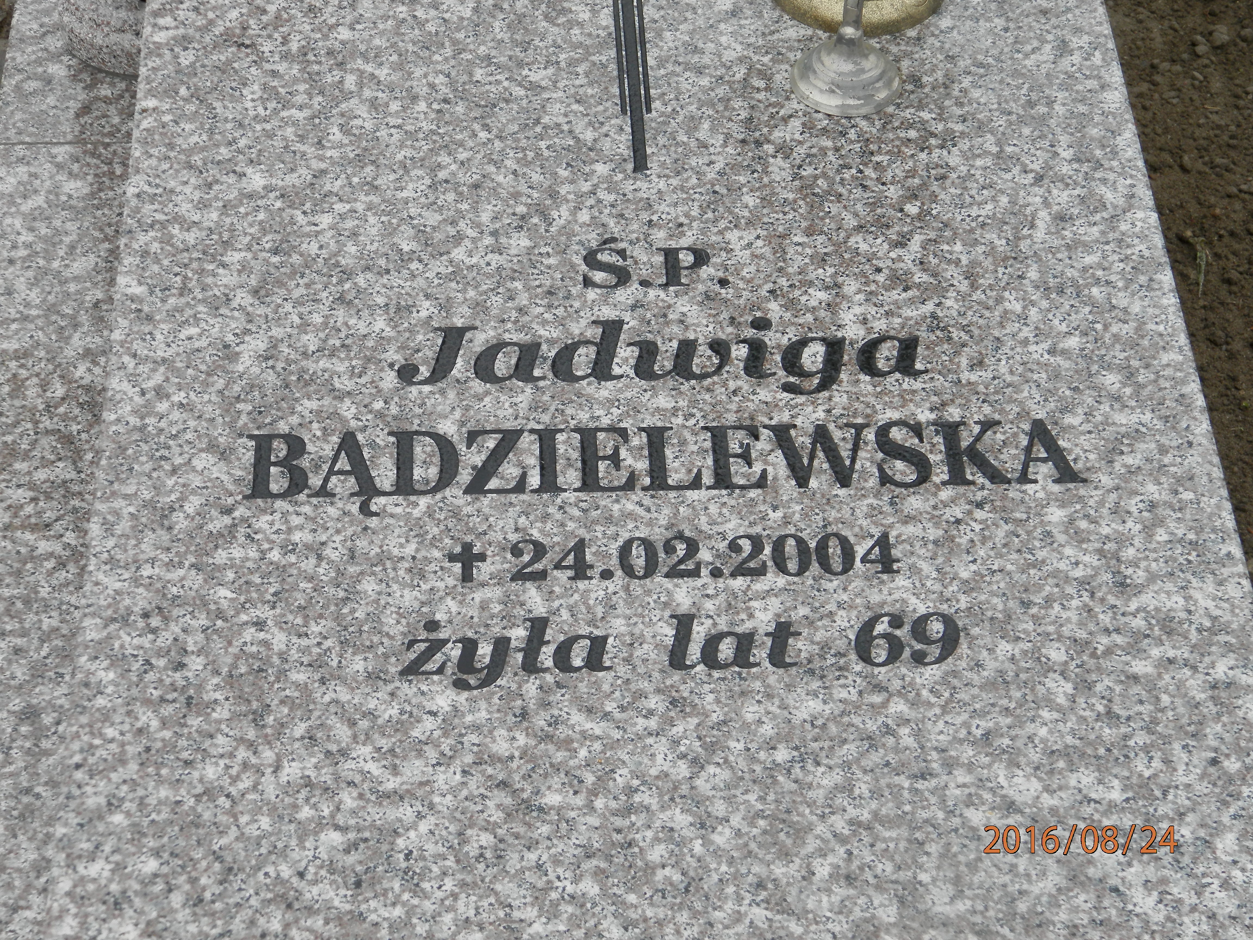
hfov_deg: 23.8
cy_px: 470
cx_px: 626
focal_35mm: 82
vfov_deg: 18.0
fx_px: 2968
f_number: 4.2
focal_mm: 14.6
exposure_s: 1/160
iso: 80
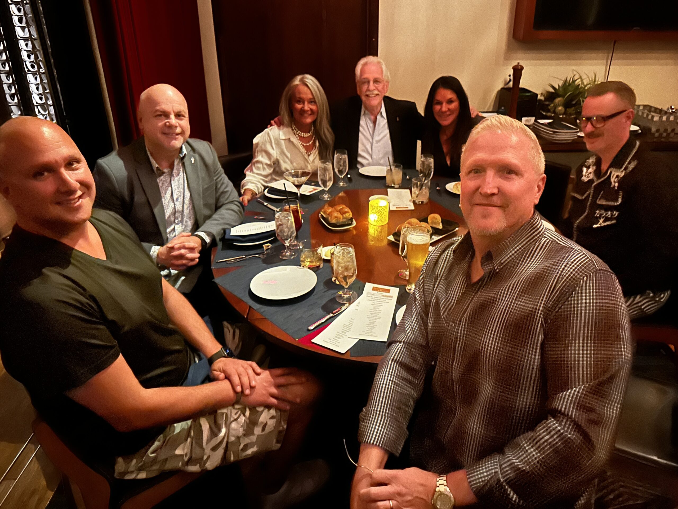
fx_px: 470
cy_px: 254
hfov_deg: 71.6
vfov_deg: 56.8
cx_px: 339
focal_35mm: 24
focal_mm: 6.86
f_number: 1.78
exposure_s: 1/15
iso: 4000
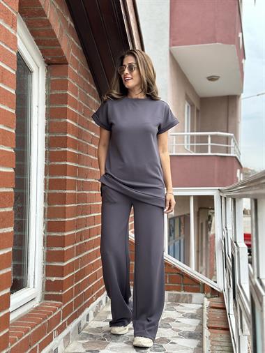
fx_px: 490
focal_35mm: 48
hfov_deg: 30.3
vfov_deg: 39.6
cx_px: 132
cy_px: 176
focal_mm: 6.86
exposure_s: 1/590
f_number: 1.78
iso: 80
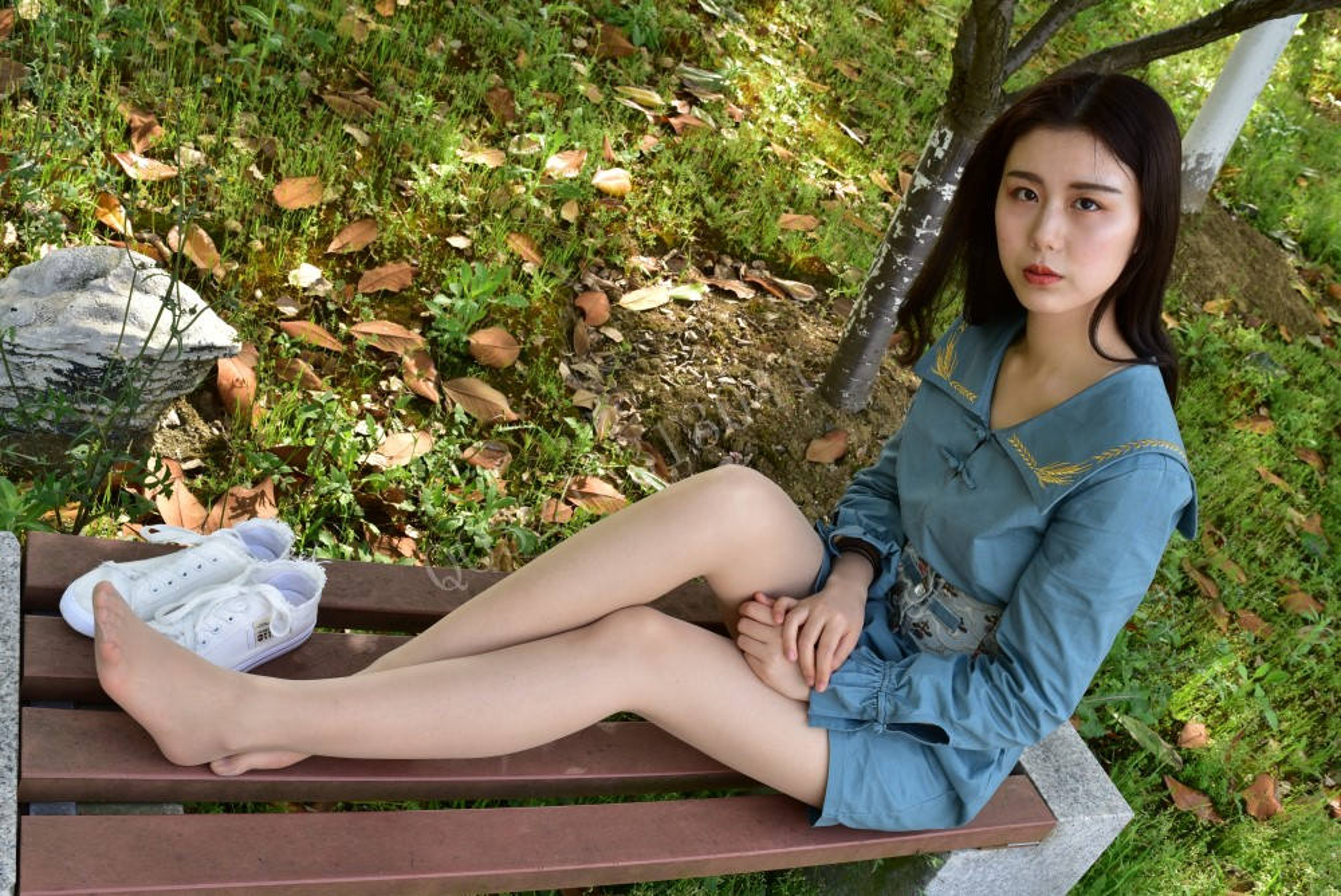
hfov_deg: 54.4
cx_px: 670
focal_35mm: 35
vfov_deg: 37.9
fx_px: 1304
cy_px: 448
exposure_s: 1/40
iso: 250
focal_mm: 35
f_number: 16
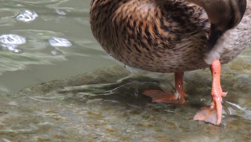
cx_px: 176
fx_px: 3862
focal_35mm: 580
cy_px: 32
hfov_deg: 3.7
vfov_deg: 2.1
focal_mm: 57.9
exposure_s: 1/30
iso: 800
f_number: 4.8
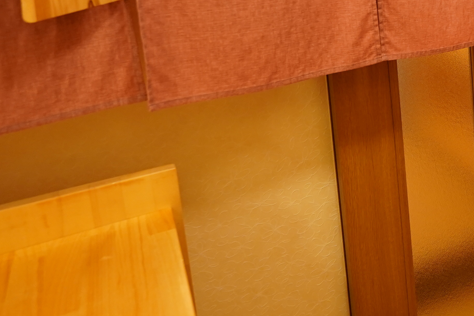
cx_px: 575
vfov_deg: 24.2
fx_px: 684
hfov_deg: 31.6
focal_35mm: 52
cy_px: -39
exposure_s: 1/30
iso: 1250
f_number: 2.8
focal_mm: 15.9
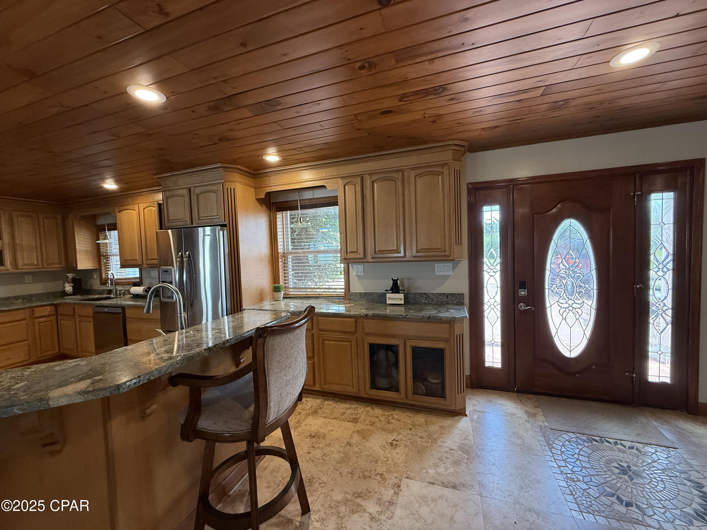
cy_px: 265
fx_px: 286
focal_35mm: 14
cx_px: 354
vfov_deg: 85.7
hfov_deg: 102.1
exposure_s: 1/120
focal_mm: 2.22
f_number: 2.2
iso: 250
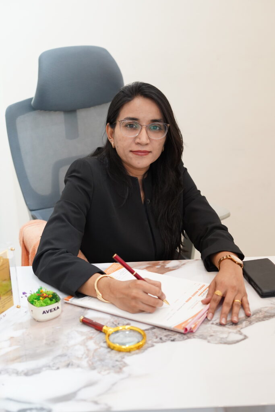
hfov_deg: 27.0
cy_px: 206
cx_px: 138
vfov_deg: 39.6
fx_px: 573
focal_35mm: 50
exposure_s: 1/320
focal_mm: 50
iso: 2500
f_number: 3.2
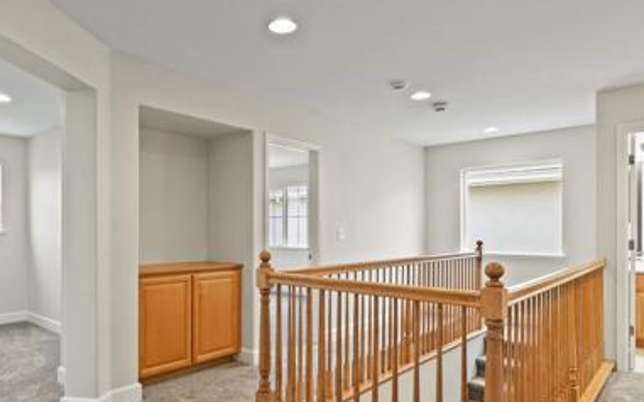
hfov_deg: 73.9
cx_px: 255
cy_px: 256
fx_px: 421
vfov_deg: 50.4
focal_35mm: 24
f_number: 9
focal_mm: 14
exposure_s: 1
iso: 2000
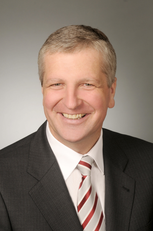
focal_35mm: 129
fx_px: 825
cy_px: 116
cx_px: 76
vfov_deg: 15.9
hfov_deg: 10.6
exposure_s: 1/60
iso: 200
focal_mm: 86
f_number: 11
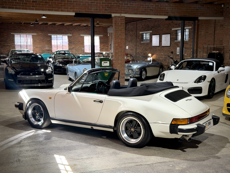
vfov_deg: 30.3
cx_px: 115
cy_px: 86
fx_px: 319
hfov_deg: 39.7
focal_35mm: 48
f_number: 1.78
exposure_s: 1/50
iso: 125
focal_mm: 6.76
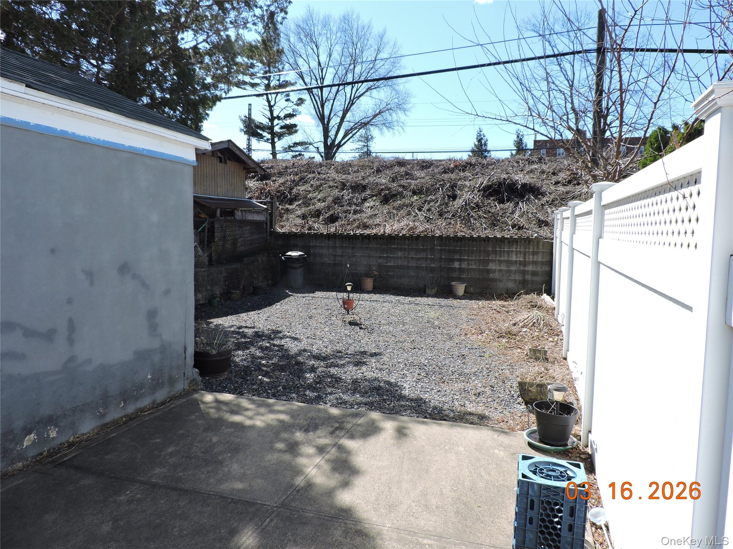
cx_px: 366
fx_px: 508
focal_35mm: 24
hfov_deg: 71.6
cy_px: 274
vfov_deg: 56.8
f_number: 3
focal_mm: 4.3
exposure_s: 1/640
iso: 100
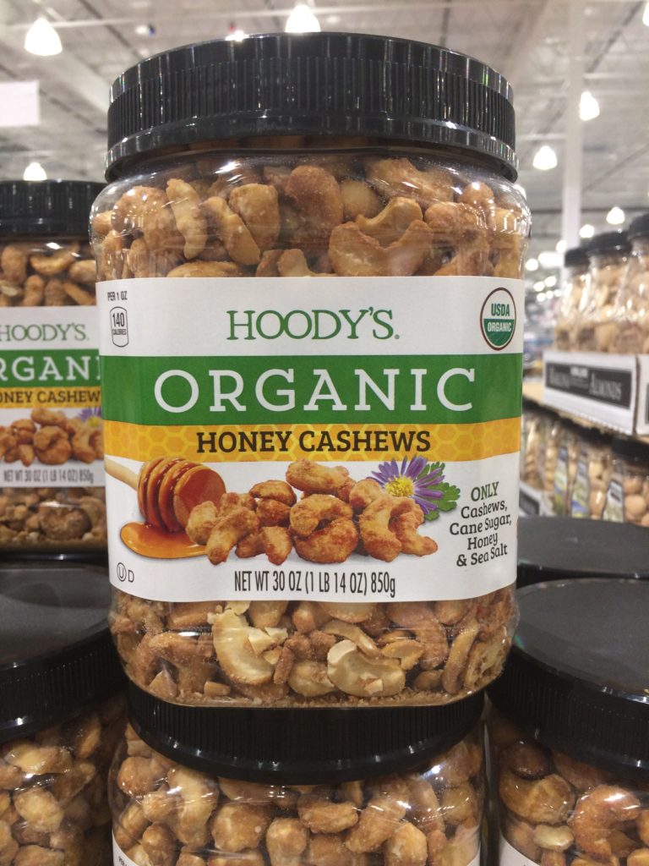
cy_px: 433
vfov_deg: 61.7
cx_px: 324
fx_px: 725
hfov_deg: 48.2
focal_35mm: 29
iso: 100
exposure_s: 1/30
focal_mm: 4.15
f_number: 2.2
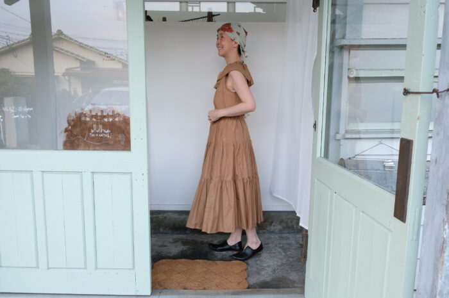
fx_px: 361
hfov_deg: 63.7
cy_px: 149
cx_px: 224
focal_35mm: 29
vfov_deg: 44.9
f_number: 3.6
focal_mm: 19.6
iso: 800
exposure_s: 1/100
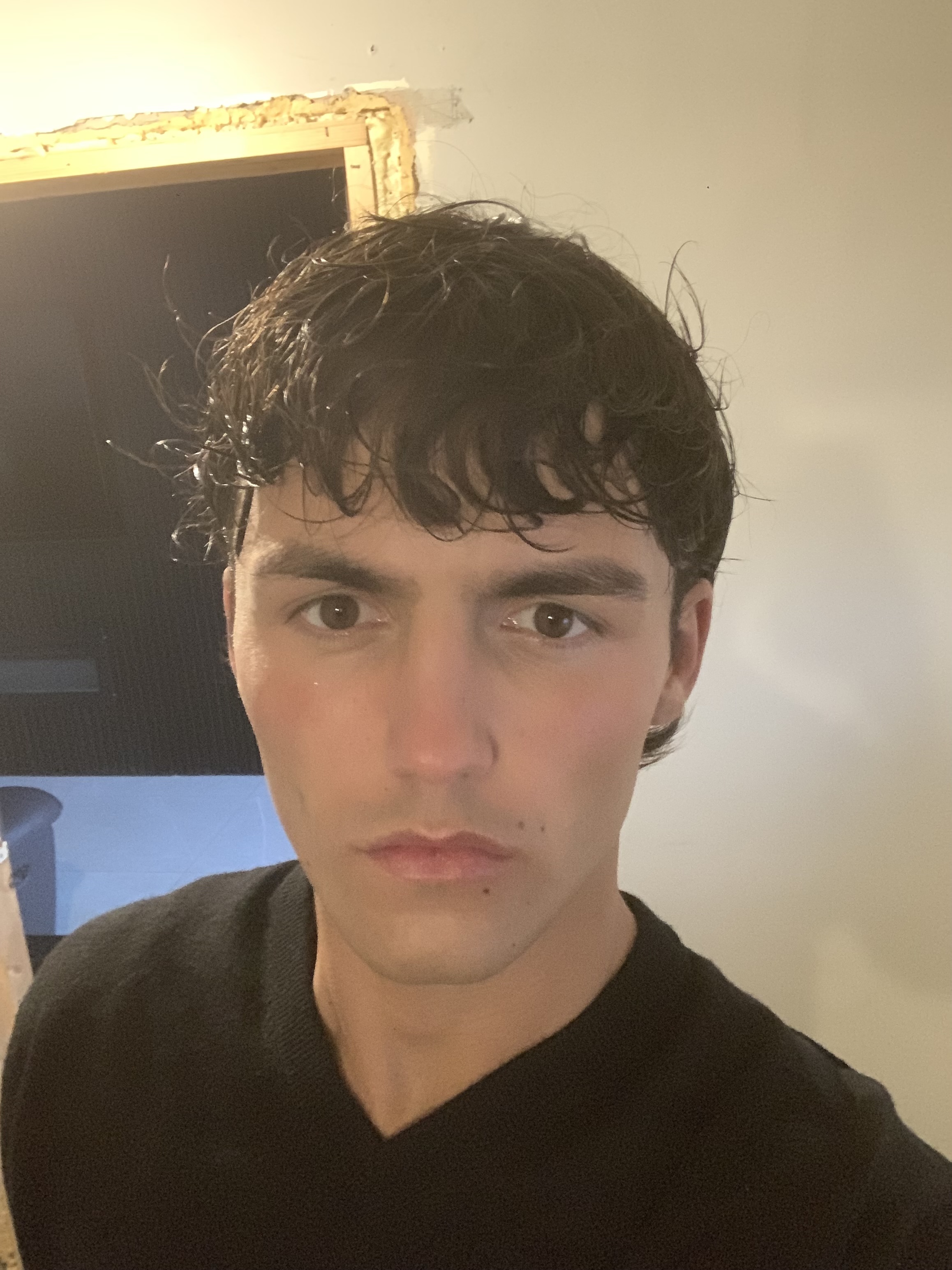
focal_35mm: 32
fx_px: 1173
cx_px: 476
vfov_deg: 56.8
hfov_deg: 44.2
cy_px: 635
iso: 500
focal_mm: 2.87
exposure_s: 1/20
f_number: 2.2
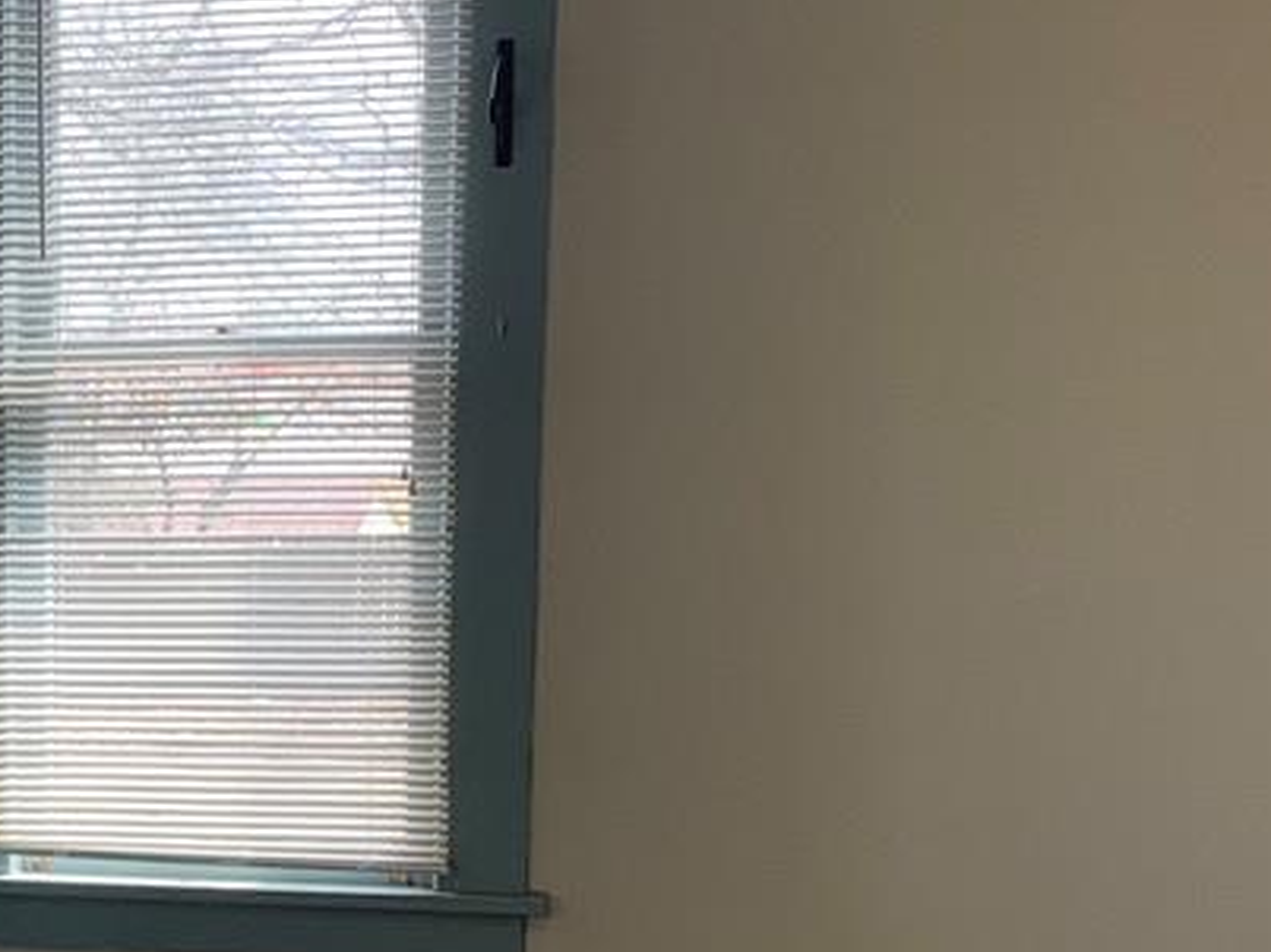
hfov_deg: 23.5
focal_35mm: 79
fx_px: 2899
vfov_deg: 18.2
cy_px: 933
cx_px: -47
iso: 50
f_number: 2.4
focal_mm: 3.3
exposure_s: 1/120
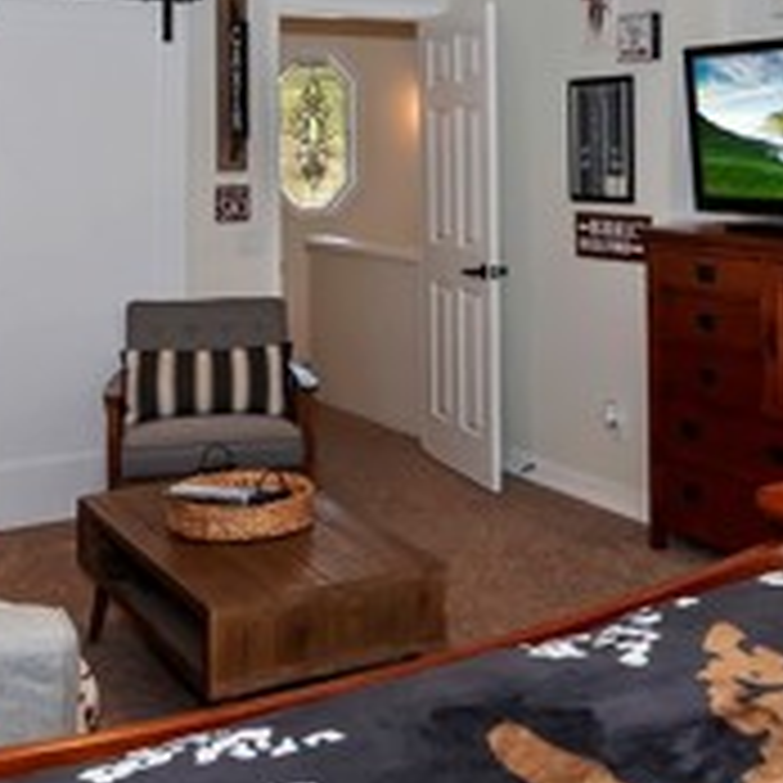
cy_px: 142
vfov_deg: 34.8
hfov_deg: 35.8
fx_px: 1203
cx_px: 508
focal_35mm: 47
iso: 400
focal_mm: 10
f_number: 8
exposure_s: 1/30
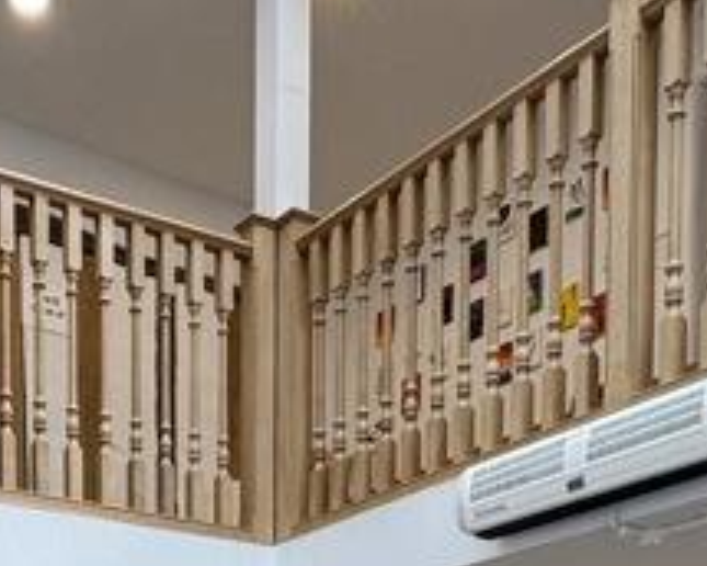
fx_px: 1360
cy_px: 944
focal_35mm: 65
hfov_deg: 28.7
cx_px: 181
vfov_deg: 19.2
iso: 125
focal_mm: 2.22
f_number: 2.2
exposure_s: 1/100
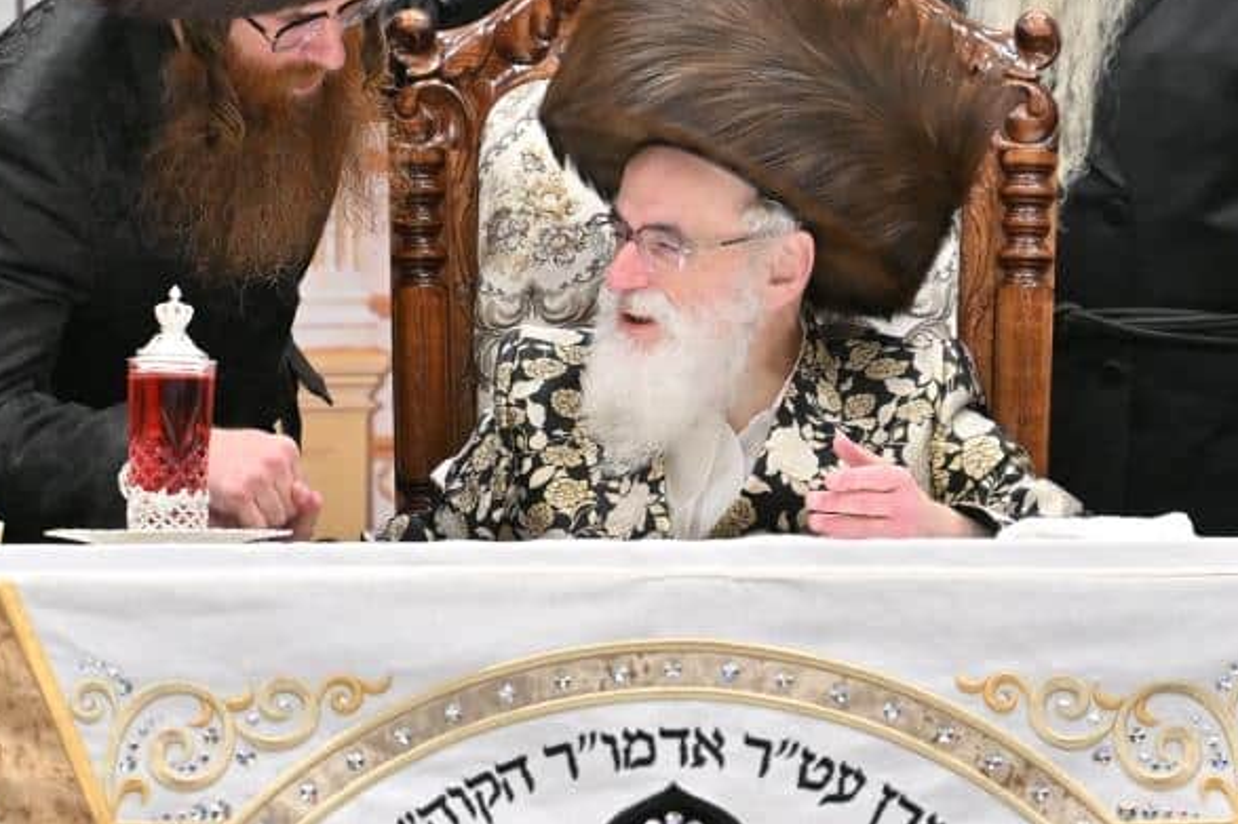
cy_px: 266
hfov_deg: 3.9
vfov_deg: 2.6
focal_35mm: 523
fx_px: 17979
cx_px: 546
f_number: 2.8
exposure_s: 1/400
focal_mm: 200
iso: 320
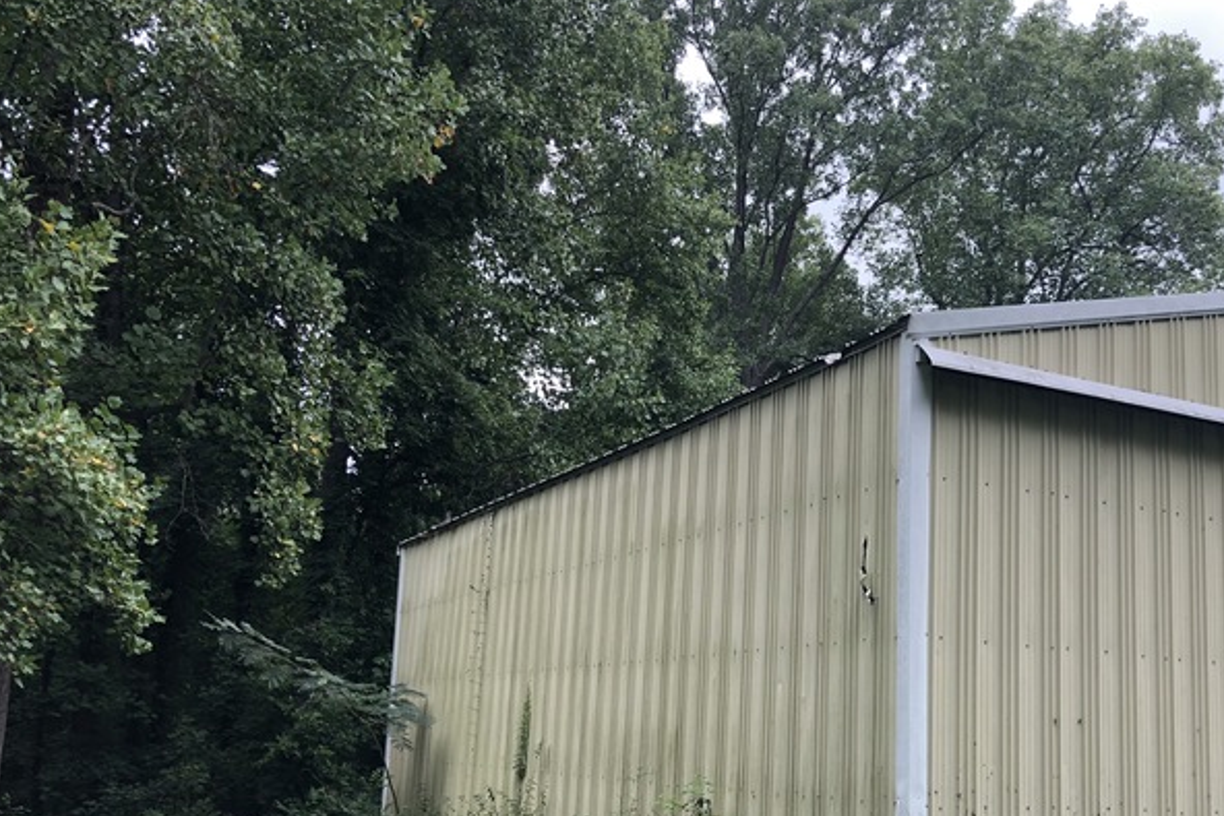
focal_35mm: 38
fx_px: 1292
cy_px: 568
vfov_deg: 34.6
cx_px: 700
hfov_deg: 50.5
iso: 20
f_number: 1.8
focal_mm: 3.99
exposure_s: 1/151
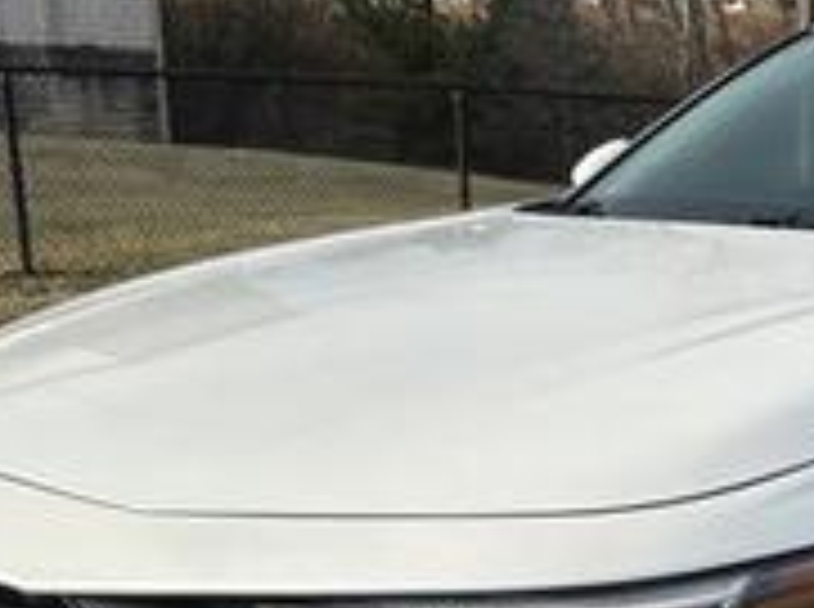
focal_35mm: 67
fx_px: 1572
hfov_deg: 27.3
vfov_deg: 21.5
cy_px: 513
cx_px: 818
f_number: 1.78
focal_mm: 6.86
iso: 80
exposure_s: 1/4348
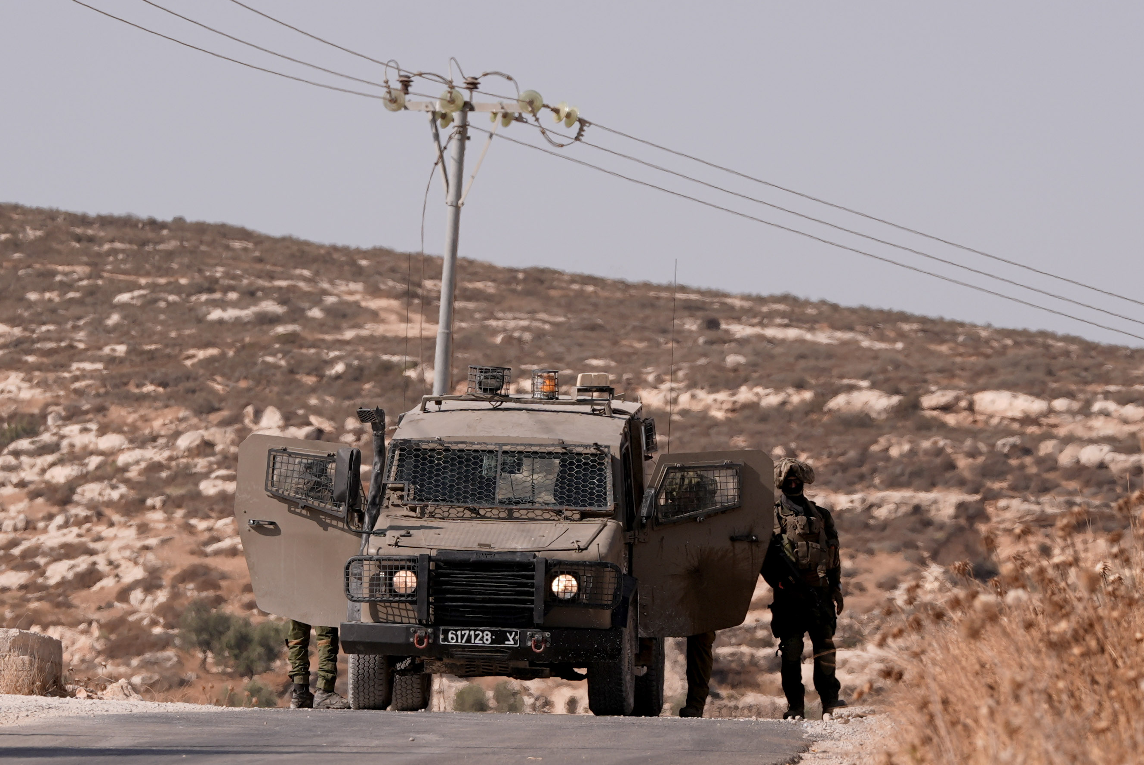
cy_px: 520
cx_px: 568
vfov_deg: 3.1
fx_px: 14121
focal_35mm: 444
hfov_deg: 4.6
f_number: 5.6
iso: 200
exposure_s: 1/1600
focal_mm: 200
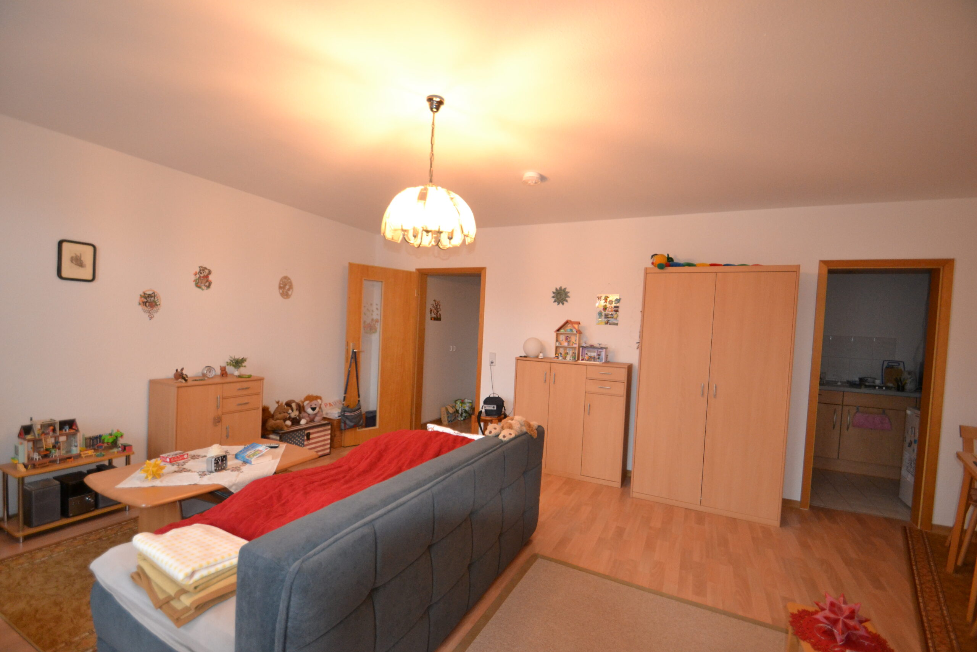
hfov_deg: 100.4
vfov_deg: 77.3
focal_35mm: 15
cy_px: 326
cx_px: 488
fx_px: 407
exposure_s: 1/60
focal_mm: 10
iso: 1400
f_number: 3.5
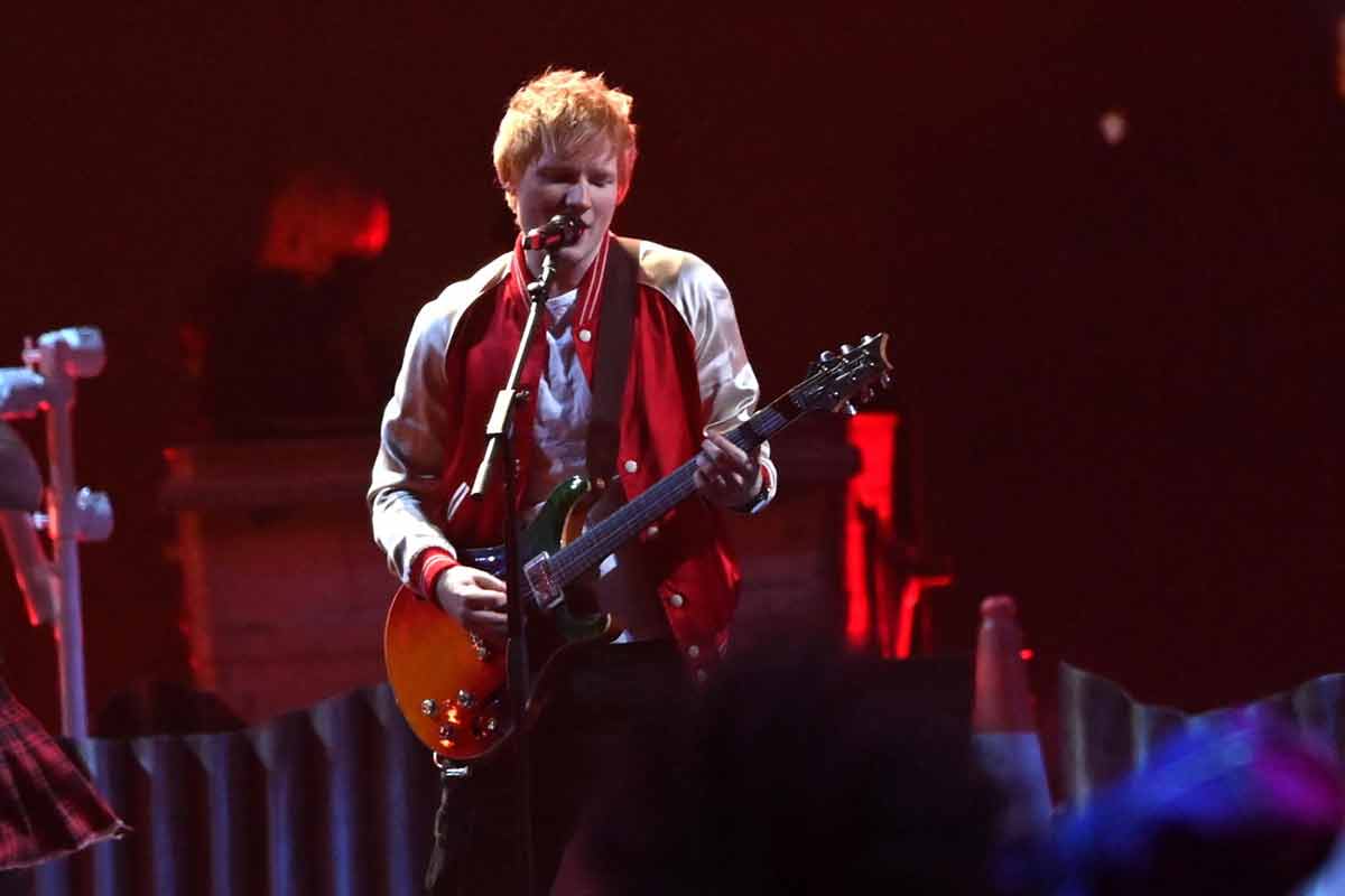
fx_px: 18679
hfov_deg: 4.1
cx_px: 672
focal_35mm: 500
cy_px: 448
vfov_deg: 2.7
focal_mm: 500
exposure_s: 1/640
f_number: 4
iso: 6400
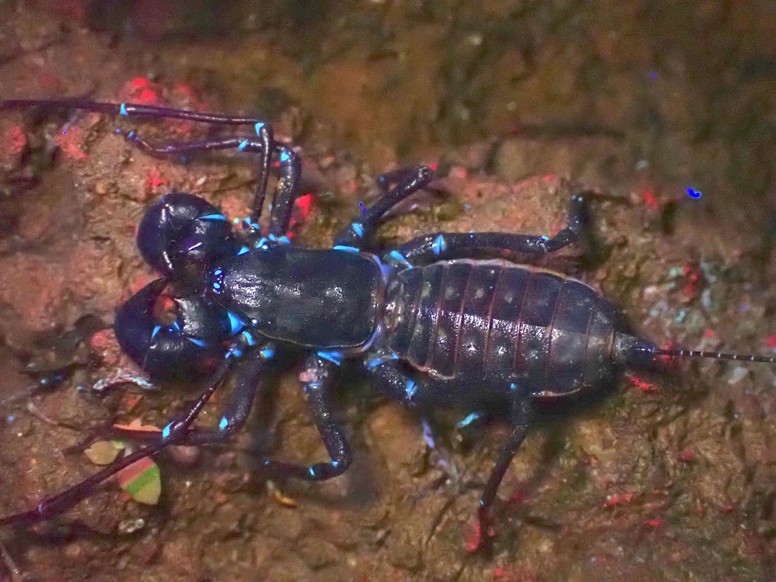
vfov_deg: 27.0
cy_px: 291
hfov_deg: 35.5
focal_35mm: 54
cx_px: 388
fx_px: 1211
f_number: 3.3
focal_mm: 9.65
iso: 1600
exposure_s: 1/30
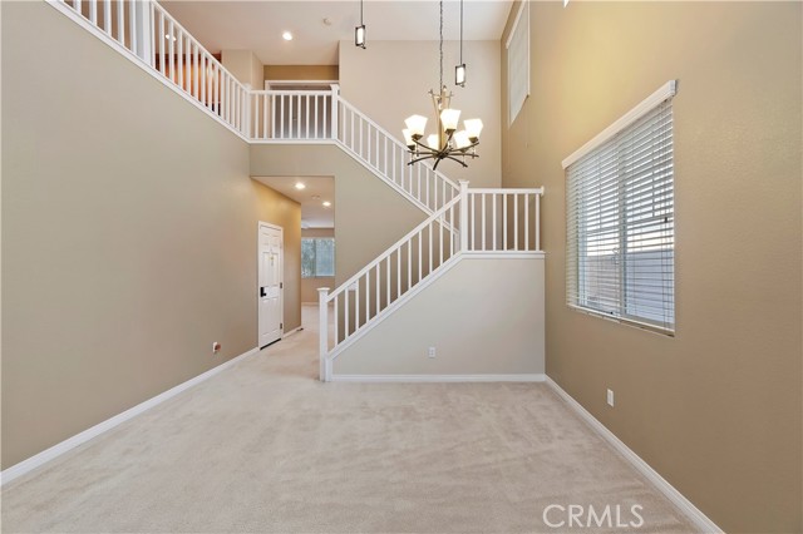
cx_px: 402
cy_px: 267
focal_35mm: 14
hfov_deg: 104.3
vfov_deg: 81.1
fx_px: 312
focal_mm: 14
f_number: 10
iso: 500
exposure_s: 1/8
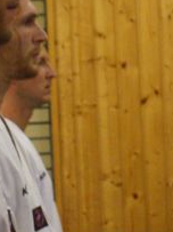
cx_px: 11
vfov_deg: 7.3
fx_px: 1801
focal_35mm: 270
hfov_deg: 5.5
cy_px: 59
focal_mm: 23.7
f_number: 5.1
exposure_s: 1/40
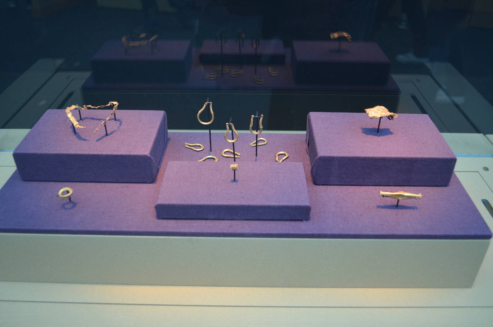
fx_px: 451
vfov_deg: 39.8
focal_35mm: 33
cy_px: 164
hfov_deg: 57.3
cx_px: 246
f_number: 3.8
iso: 800
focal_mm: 22
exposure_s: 1/40
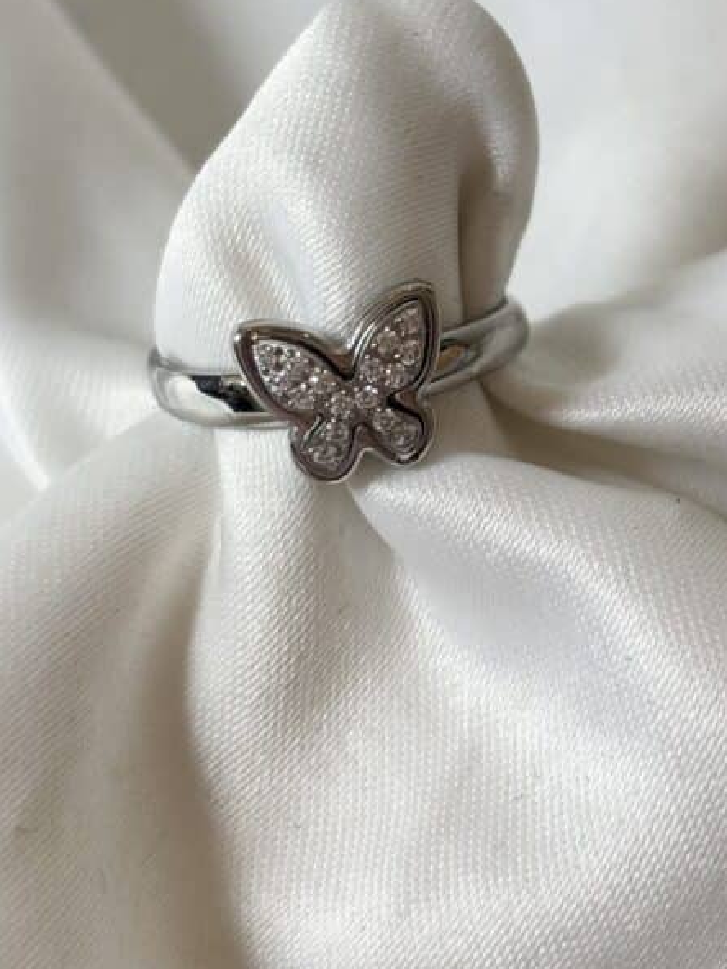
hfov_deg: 16.4
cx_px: 391
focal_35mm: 90
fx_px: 2520
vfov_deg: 21.8
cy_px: 409
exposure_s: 1/192
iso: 32
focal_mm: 5.96
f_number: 1.6
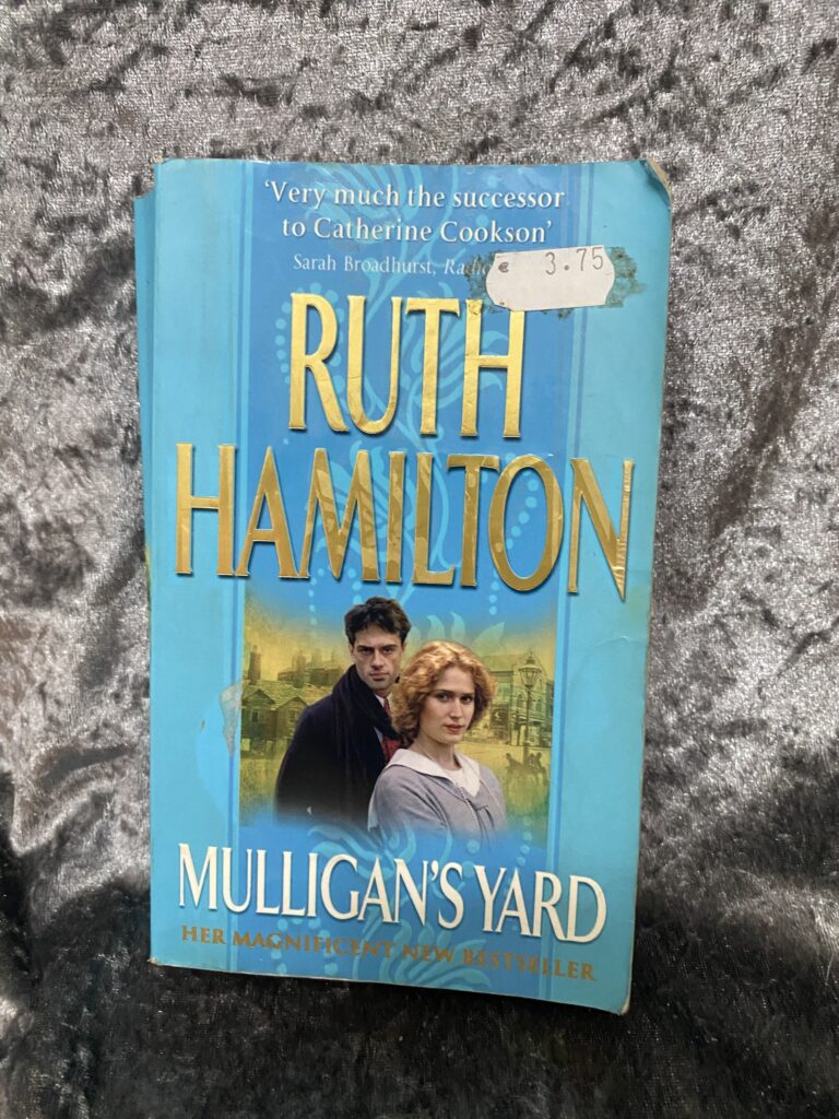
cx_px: 420
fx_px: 840
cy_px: 560
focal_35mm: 26
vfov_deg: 67.3
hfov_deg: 53.1
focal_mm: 4.25
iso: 400
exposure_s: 1/33
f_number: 1.8
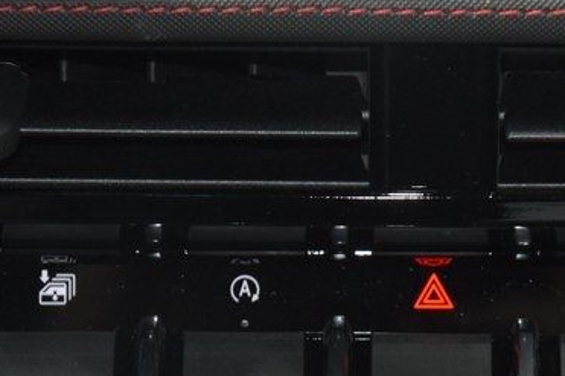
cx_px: 433
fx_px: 4549
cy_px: 285
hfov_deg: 7.1
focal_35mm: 290
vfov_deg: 4.7
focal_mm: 70
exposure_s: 1/15
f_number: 4.5
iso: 2200
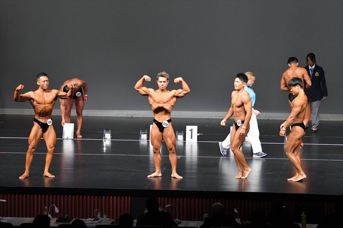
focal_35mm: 168
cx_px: 172
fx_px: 1600
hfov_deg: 12.2
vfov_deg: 8.2
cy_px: 114
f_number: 5.6
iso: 5000
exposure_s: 1/400
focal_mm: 112
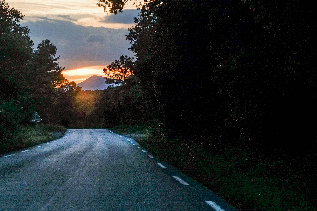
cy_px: 84
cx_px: 98
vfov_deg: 16.1
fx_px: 748
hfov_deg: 23.8
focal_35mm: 85
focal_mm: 35
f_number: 2.8
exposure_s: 1/2900
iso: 500
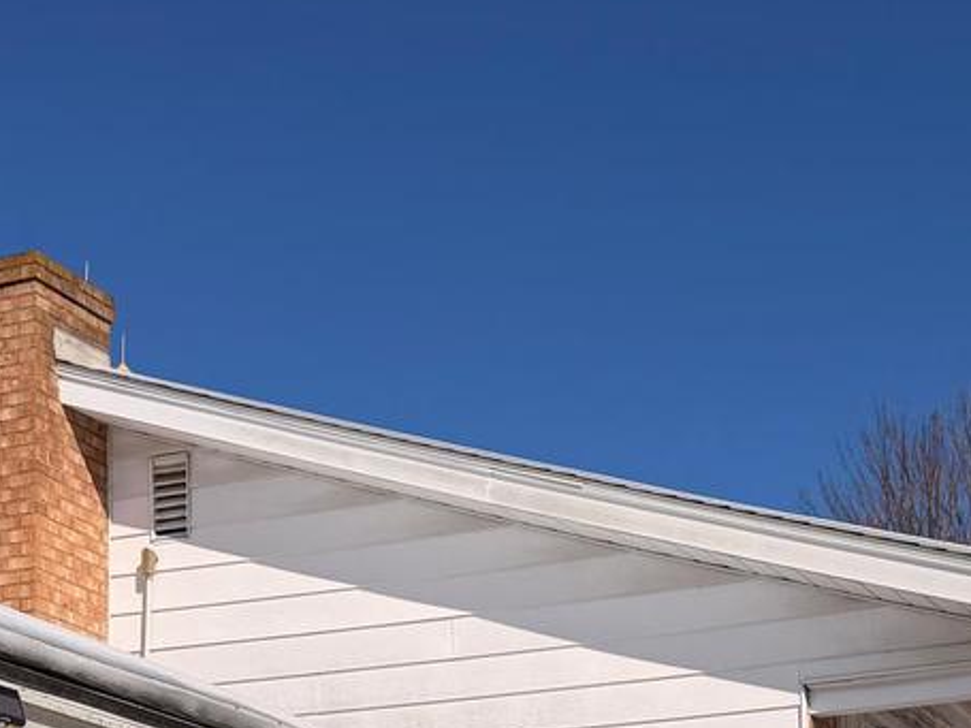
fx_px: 2131
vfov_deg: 17.8
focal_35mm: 76
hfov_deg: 25.6
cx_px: 608
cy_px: 1020
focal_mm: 6.76
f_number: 1.78
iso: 80
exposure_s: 1/14286
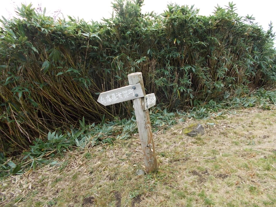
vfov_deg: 53.1
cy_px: 104
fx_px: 207
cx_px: 138
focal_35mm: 26
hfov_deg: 67.3
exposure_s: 1/250
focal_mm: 4.6
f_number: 3.2
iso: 80
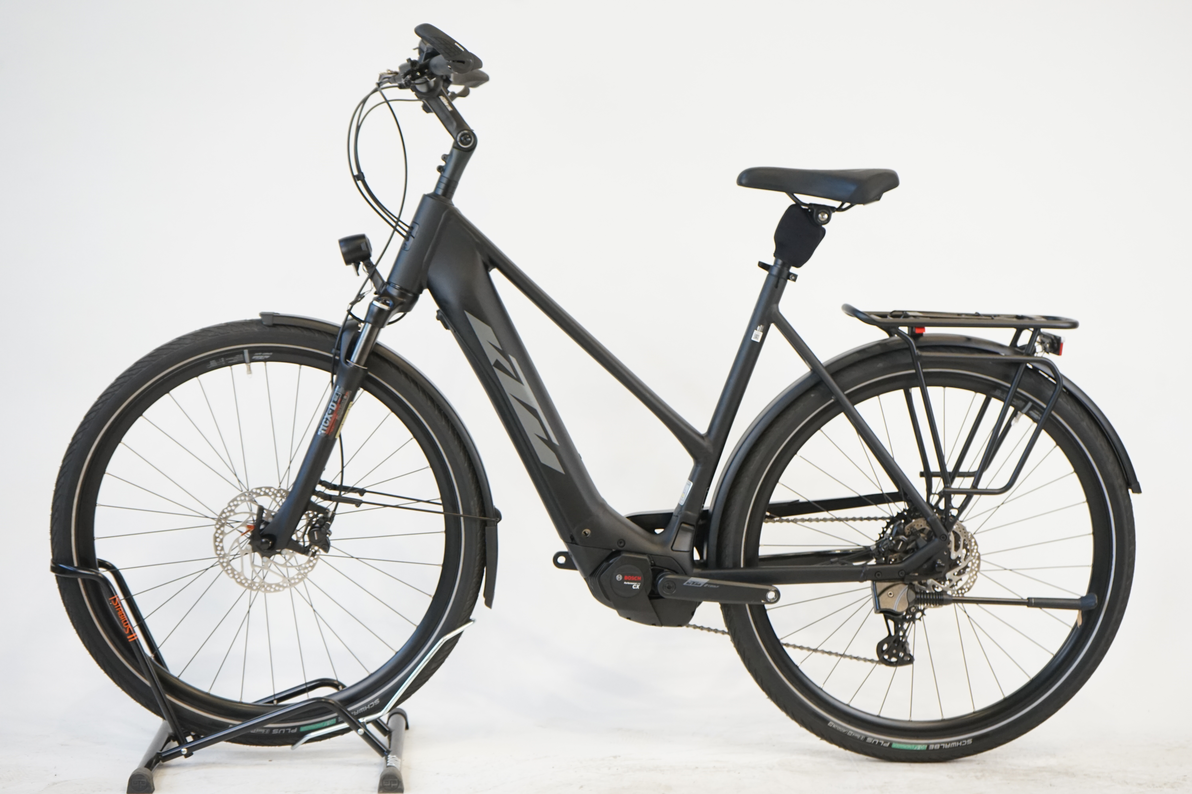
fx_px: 1953
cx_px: 596
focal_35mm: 59
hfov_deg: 33.9
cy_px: 397
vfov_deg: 23.0
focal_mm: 59
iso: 2000
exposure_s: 1/200
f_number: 5.6
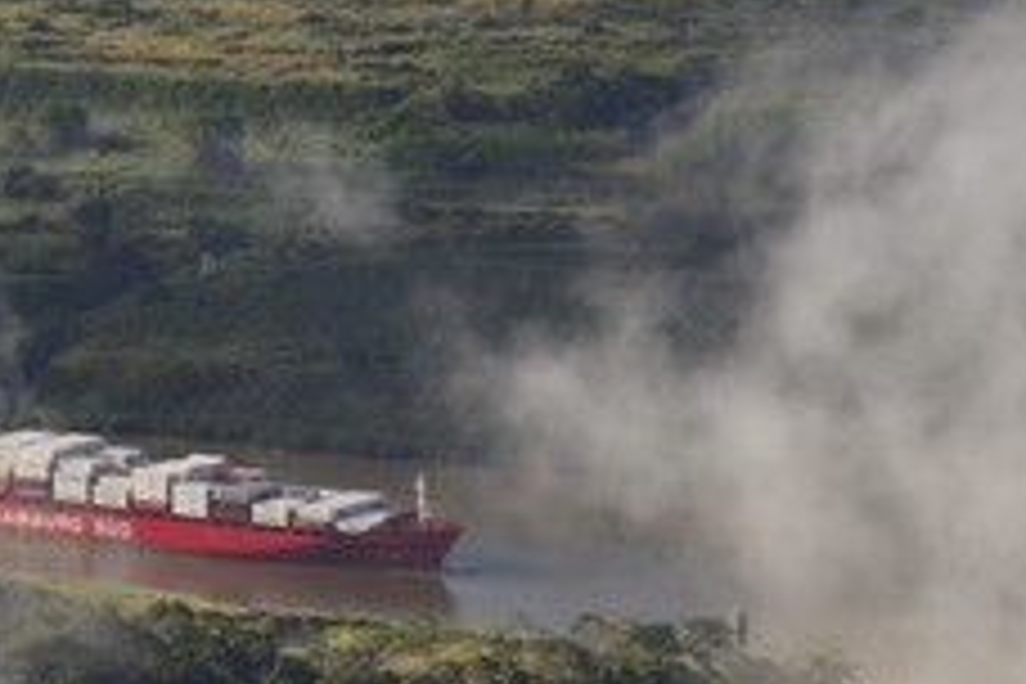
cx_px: 274
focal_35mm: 369
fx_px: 10516
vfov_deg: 3.7
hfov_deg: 5.6
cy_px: 576
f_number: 6.3
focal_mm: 200
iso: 200
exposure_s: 1/800
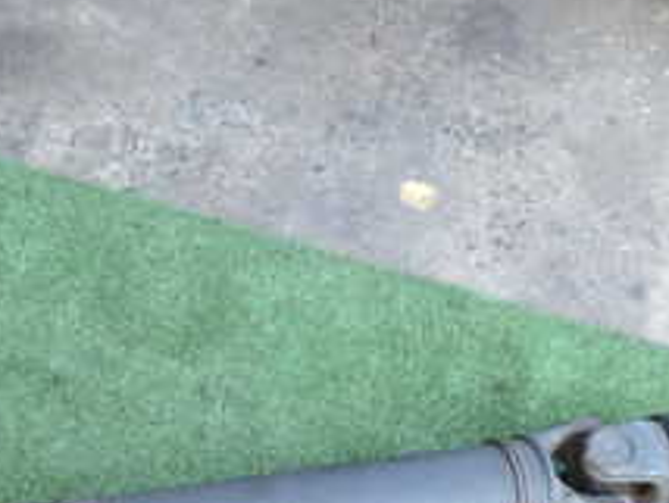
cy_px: 503
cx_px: 38
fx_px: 1354
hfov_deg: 26.6
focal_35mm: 70
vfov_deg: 20.4
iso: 125
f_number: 2
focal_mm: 4.5
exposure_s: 1/100
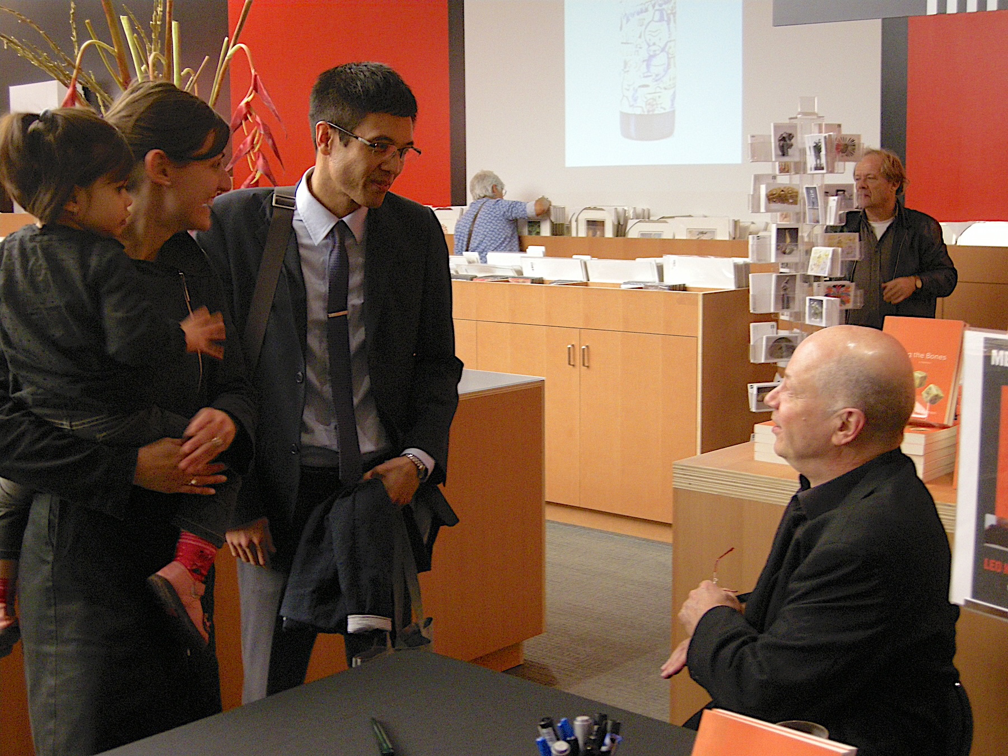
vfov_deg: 30.9
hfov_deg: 40.4
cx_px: 504
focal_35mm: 47
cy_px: 378
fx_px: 1369
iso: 400
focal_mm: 10.1
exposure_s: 1/16.1
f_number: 3.1
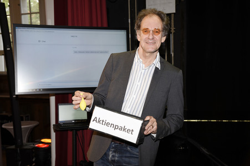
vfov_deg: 24.6
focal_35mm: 55
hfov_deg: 36.3
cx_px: 125
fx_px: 382
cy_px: 83
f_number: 6.3
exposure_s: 1/125
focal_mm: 55
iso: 400
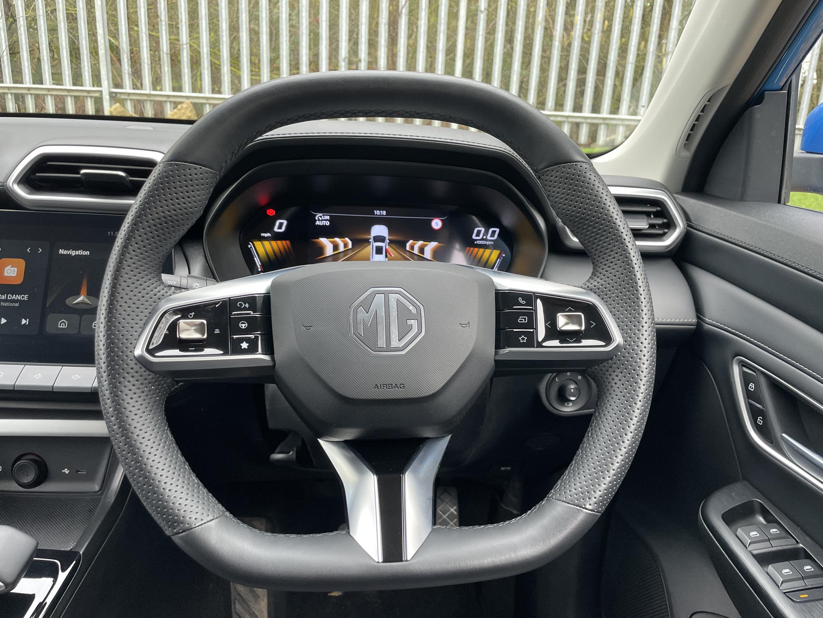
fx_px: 618
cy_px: 309
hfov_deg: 67.3
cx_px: 412
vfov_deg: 53.1
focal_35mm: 26
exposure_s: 1/105
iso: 125
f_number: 1.6
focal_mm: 4.2
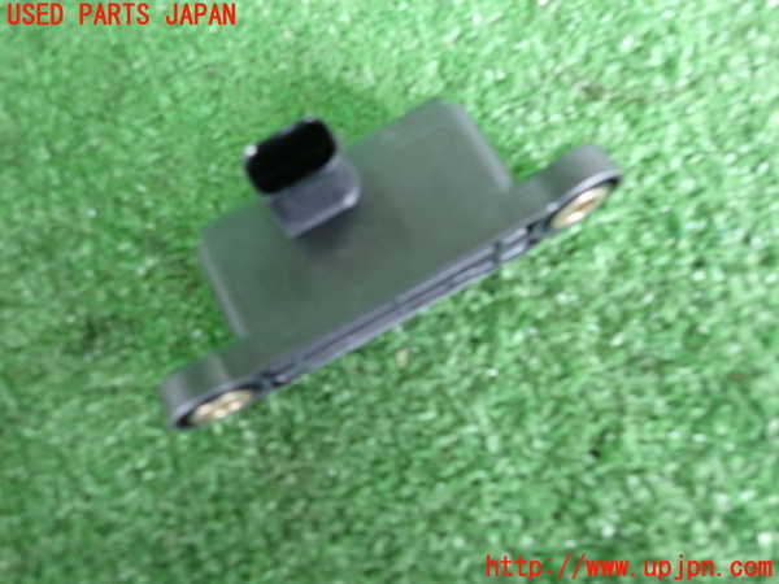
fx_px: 563
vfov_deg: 54.9
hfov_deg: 69.4
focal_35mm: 25
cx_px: 390
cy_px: 292
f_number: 2
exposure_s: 1/15
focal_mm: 4.5
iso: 800
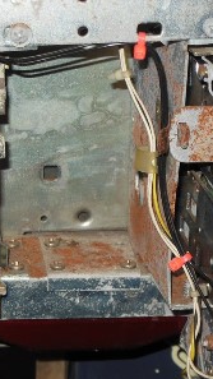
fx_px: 1255
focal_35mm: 125
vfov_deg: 17.2
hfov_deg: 9.7
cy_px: 212
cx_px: 71
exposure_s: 1/60
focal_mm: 13.6
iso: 200
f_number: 4.4
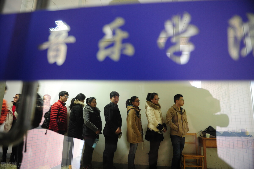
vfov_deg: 53.1
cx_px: 127
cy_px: 84
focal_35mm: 24
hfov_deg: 73.8
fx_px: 169
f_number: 2.8
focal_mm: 24
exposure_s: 1/13
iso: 1600
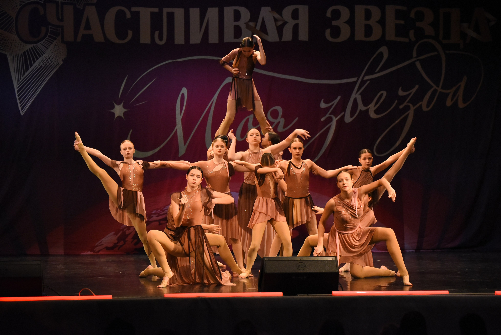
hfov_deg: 19.4
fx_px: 1462
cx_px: 250
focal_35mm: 105
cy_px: 168
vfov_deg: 13.1
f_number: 3.2
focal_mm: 105
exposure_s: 1/800
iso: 5000
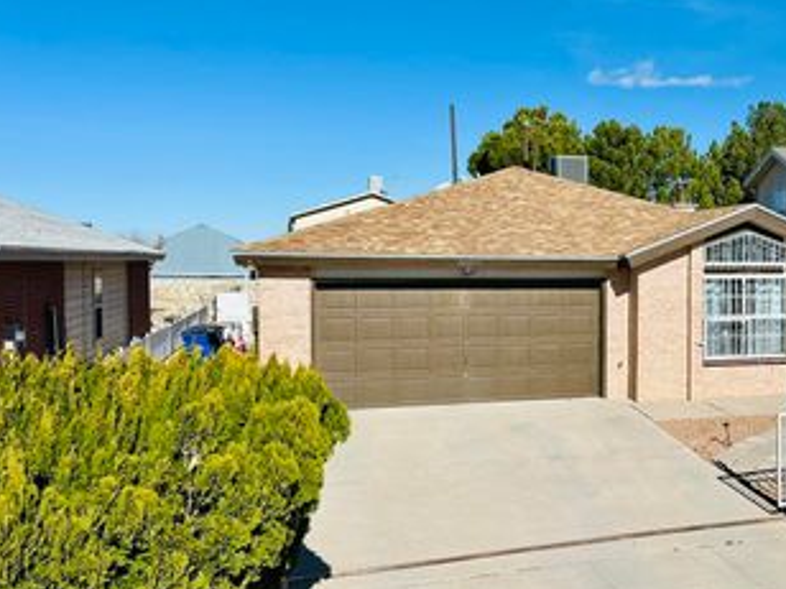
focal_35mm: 39
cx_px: 618
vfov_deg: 36.8
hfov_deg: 45.7
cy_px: 284
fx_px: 886
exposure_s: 1/7576
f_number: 1.78
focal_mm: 6.86
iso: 80
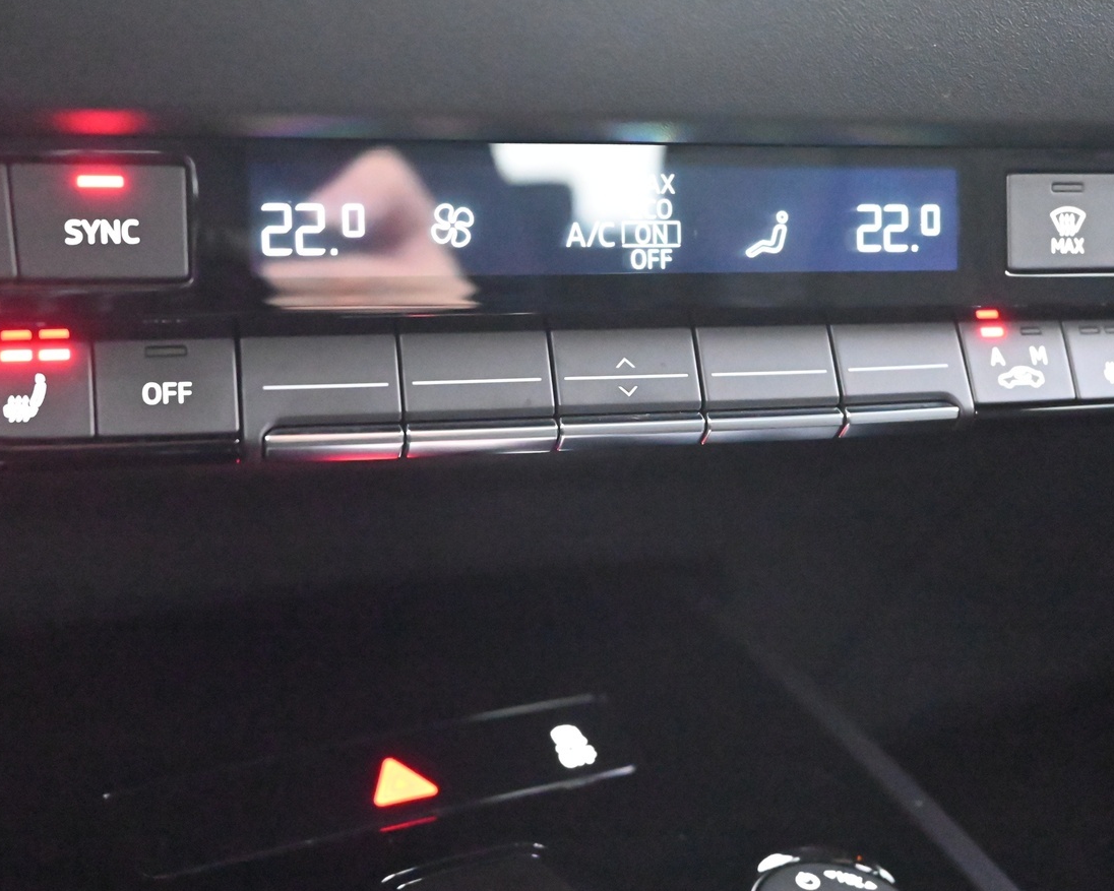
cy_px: 401
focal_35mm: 43
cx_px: 567
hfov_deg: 42.9
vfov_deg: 34.9
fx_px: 1418
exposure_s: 1/25
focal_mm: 31
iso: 25600
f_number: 4.8
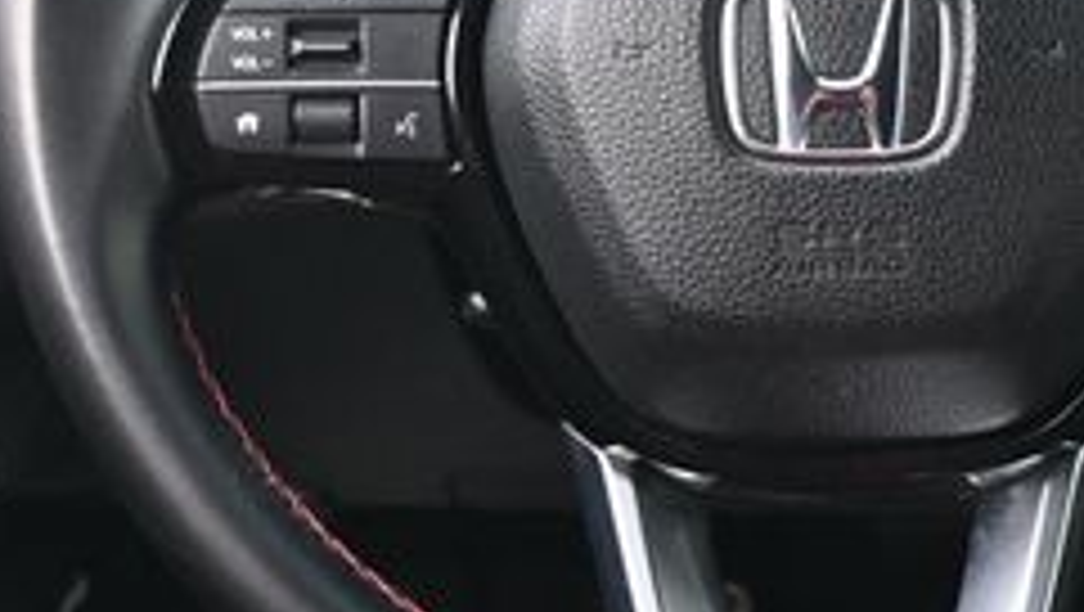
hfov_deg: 18.5
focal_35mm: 115
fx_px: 3299
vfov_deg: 10.5
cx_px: 846
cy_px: 27
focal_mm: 27.5
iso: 450
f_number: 4.5
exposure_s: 1/125
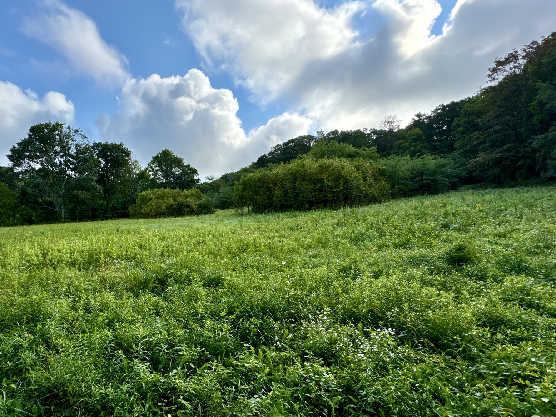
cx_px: 205
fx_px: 289
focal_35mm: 18
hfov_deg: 85.9
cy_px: 248
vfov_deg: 70.9
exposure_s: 1/1126
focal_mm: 2.22
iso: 40
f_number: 2.2
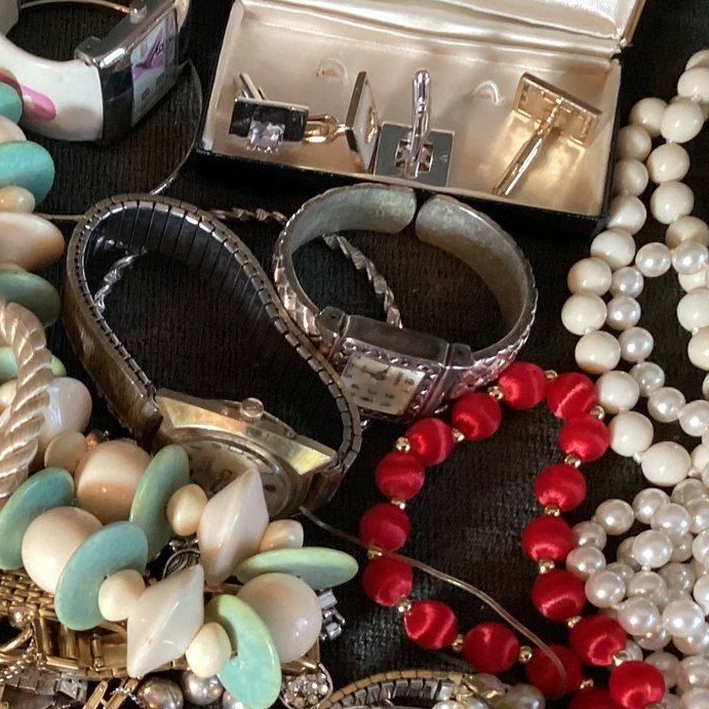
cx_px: 41
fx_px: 1390
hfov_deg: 27.3
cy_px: 549
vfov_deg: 28.1
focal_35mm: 60
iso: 320
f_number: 2.4
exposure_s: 1/50
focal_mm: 3.3
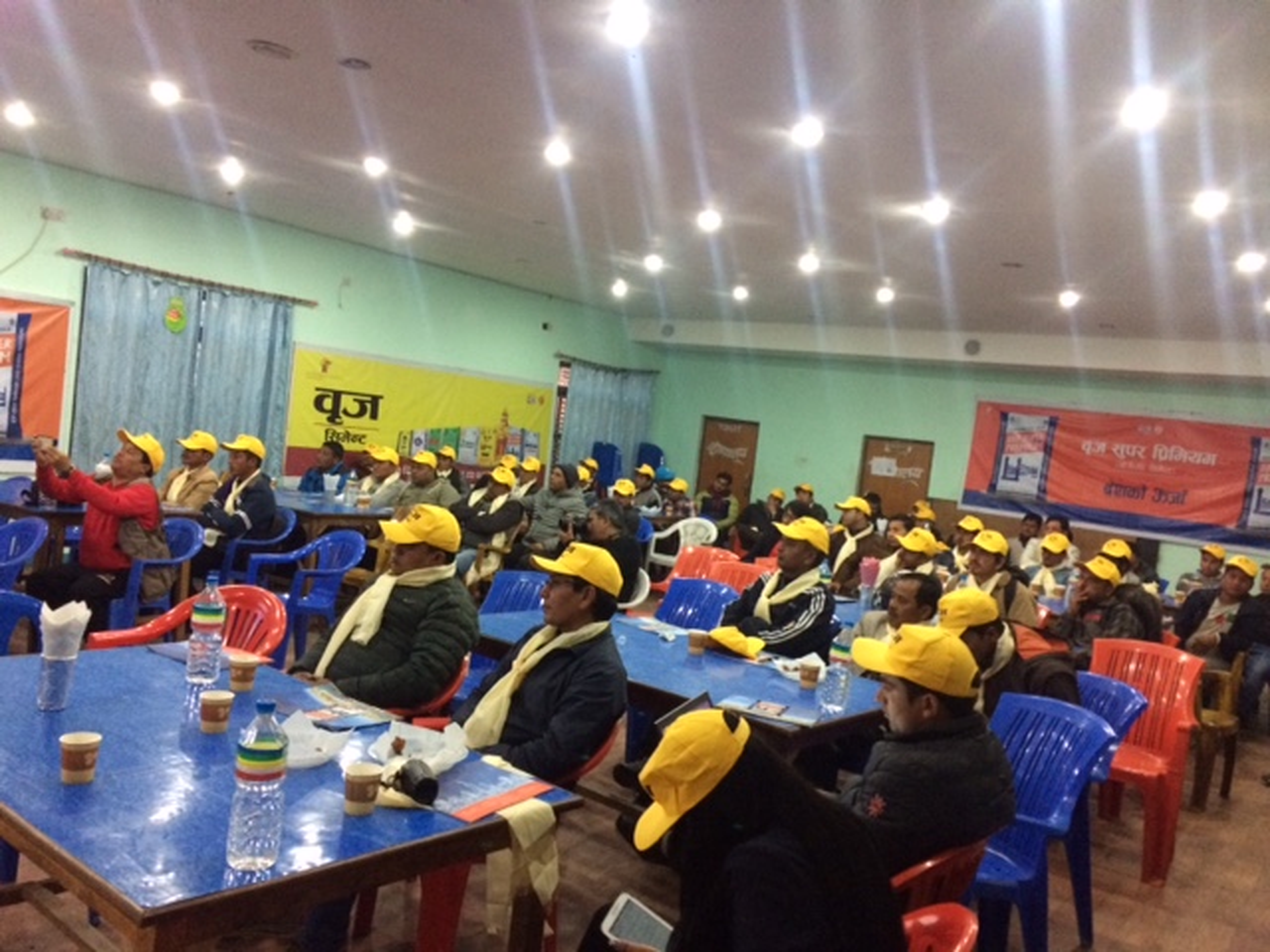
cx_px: 635
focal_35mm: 29
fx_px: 1064
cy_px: 476
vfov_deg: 48.2
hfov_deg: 61.7
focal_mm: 4.15
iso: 320
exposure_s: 1/25
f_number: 2.2
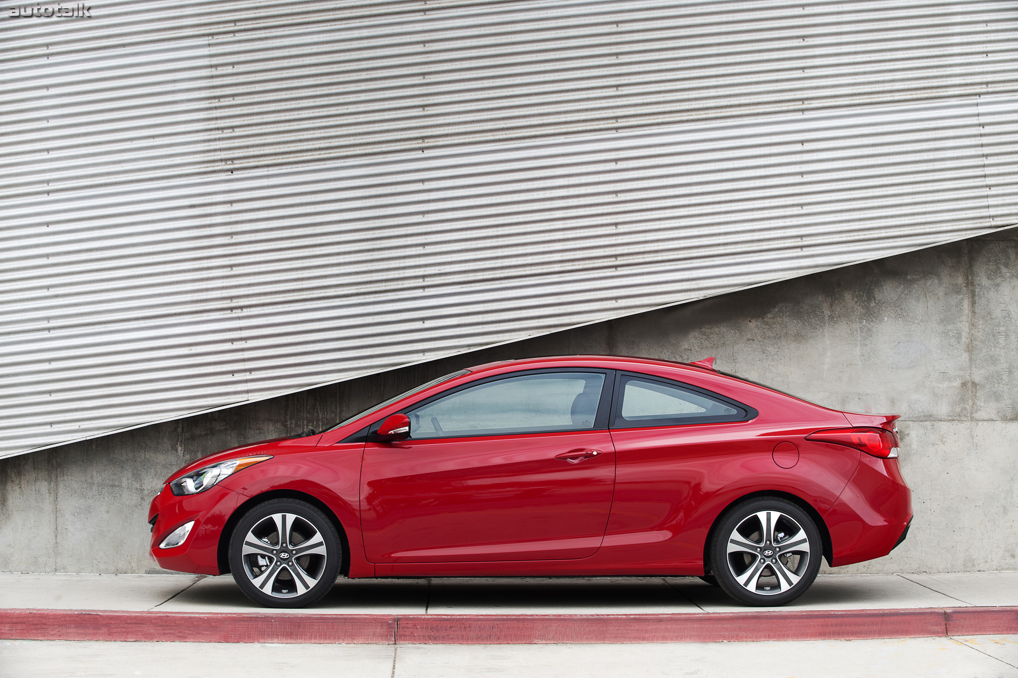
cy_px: 339
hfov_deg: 25.4
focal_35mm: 80
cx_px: 509
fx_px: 2261
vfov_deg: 17.0
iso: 200
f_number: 8
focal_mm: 80
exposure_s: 1/25
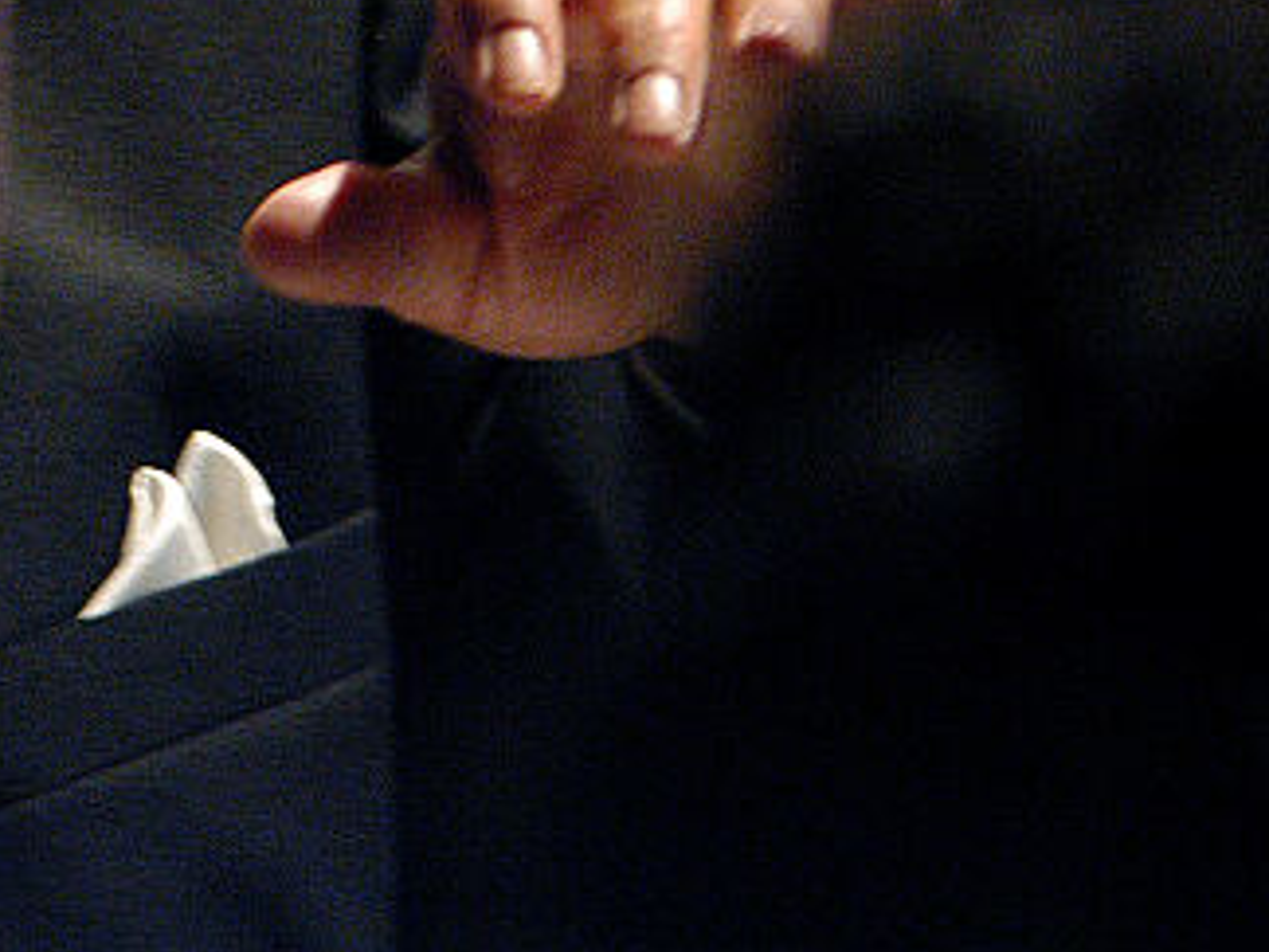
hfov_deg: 1.8
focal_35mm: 1071
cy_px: -392
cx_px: -821
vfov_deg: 1.4
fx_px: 39262
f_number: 2.8
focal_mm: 200
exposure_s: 1/50
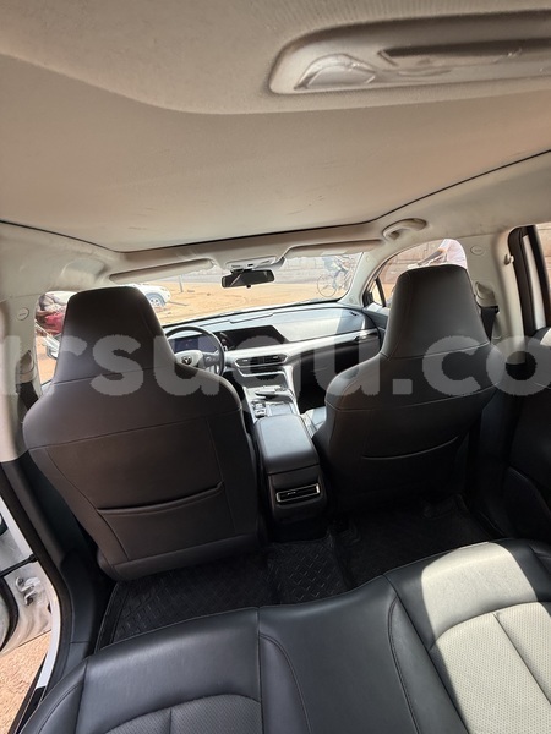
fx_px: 297
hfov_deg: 85.7
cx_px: 276
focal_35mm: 14
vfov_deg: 102.1
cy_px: 367
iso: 50
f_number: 2.2
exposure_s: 1/160
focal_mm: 2.22
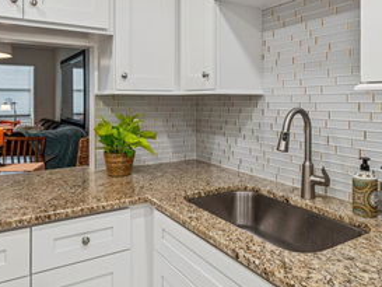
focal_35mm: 27
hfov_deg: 65.2
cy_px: 97
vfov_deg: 50.5
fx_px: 298
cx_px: 203
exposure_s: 1/2.5
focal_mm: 11
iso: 100
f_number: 8
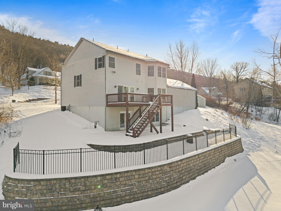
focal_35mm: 24
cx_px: 140
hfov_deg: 71.6
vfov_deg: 56.8
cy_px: 106
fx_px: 195
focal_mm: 8.67
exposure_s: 1/4000
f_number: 1.8
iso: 210
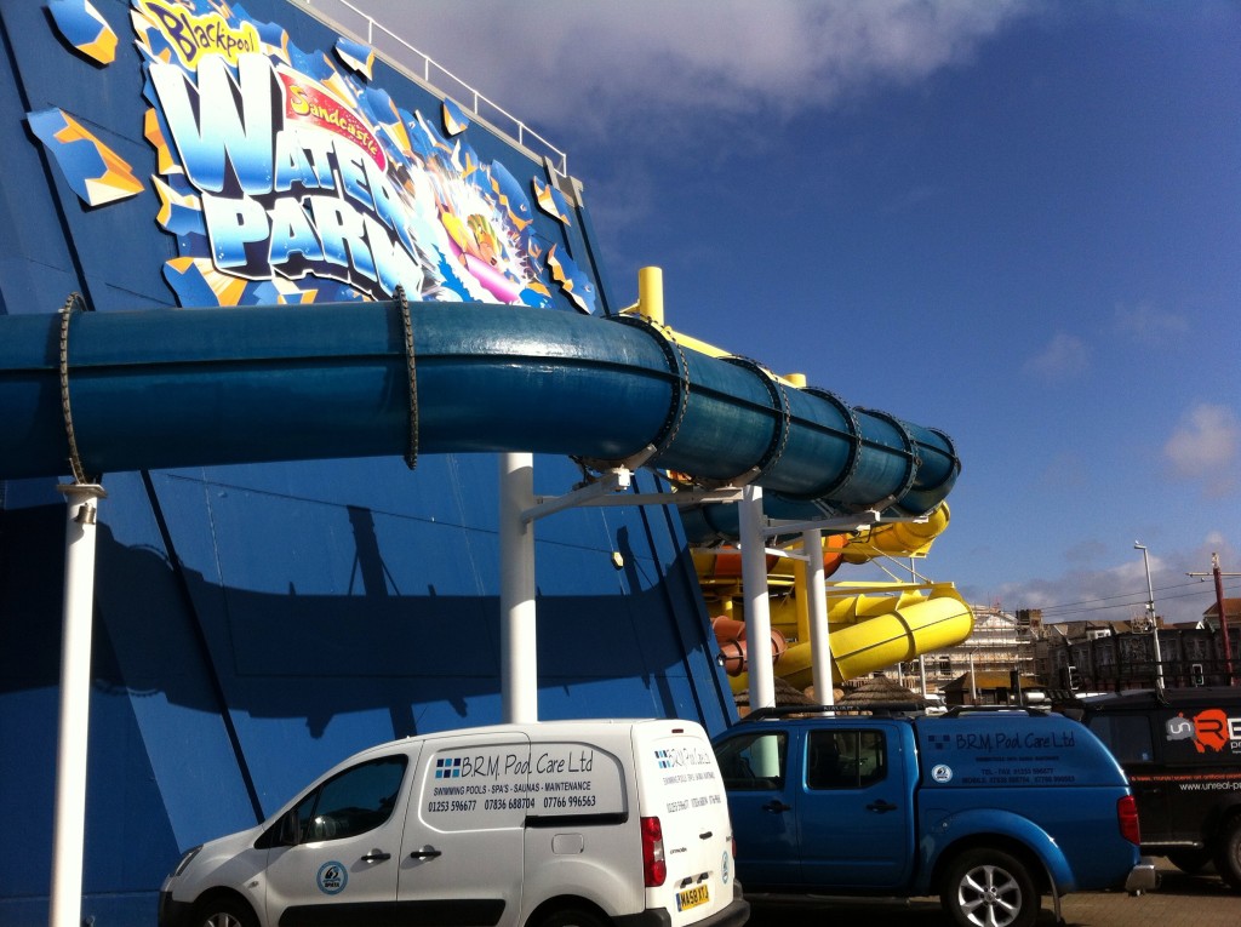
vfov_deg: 40.6
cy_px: 464
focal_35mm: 35
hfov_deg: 52.7
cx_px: 620
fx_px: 1253
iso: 80
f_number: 2.8
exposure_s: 1/1885
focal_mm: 3.85
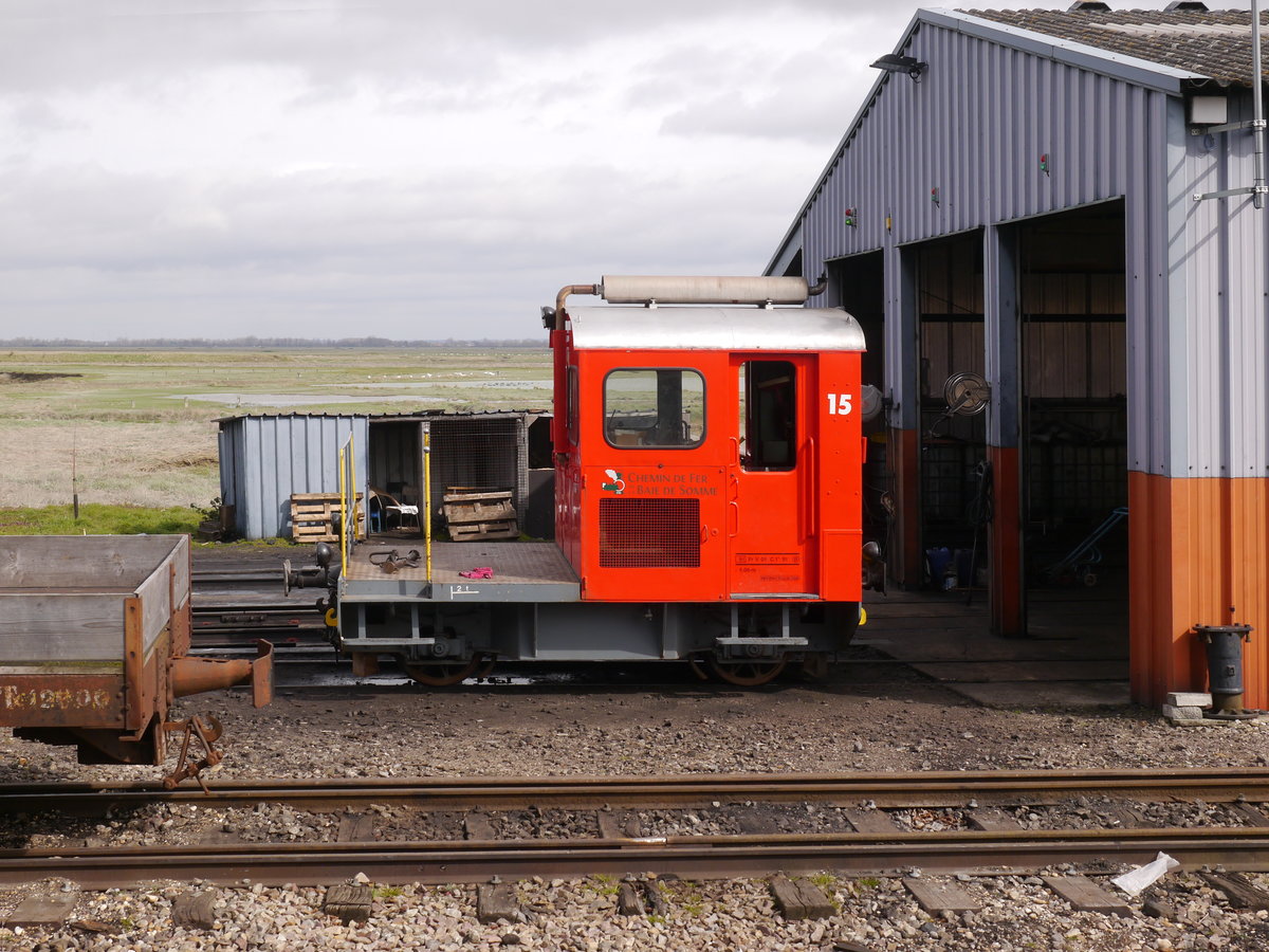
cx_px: 634
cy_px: 476
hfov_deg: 39.7
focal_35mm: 48
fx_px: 1760
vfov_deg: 30.3
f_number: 5.6
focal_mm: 24
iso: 160
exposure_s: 1/500
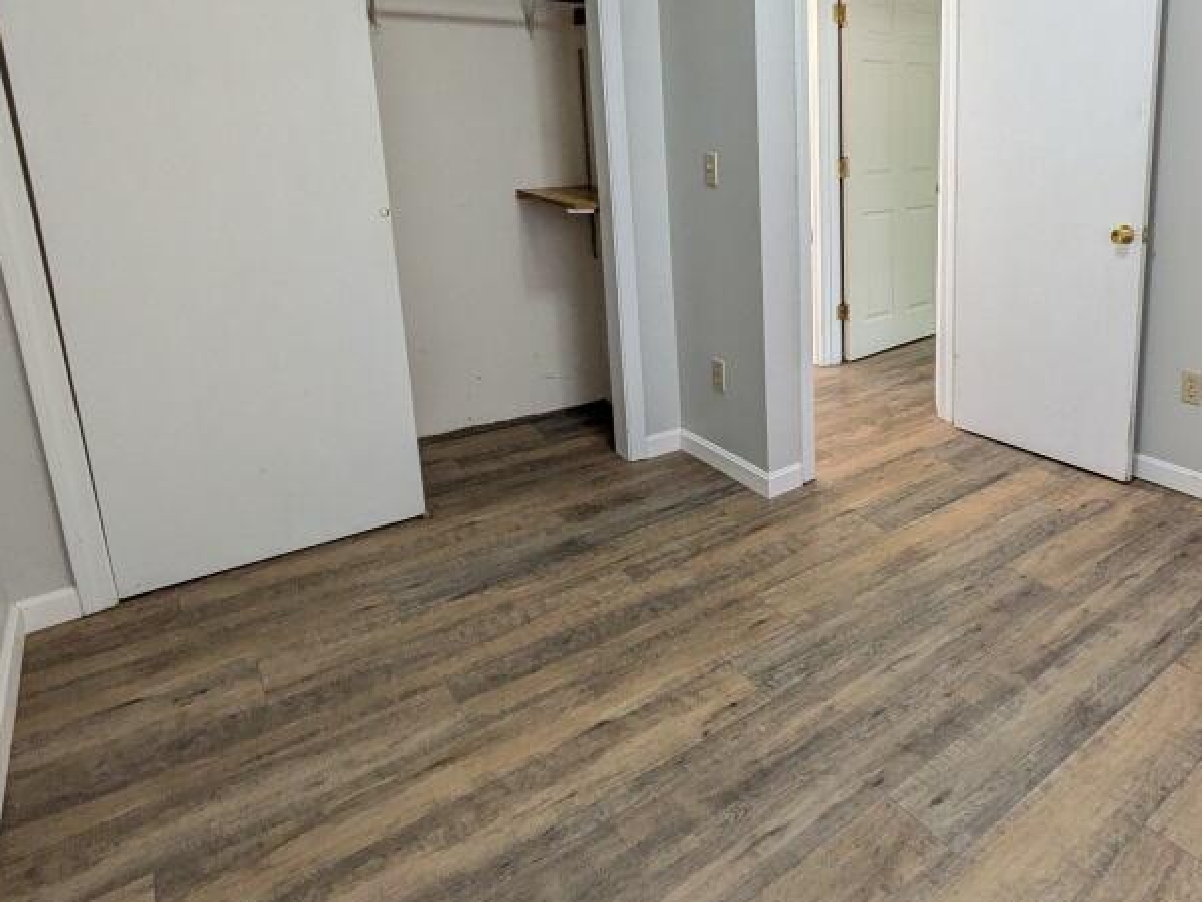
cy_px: 288
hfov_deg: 67.6
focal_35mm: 24
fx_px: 834
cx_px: 883
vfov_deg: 55.4
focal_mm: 1.83
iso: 155
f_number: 2.2
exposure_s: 1/40
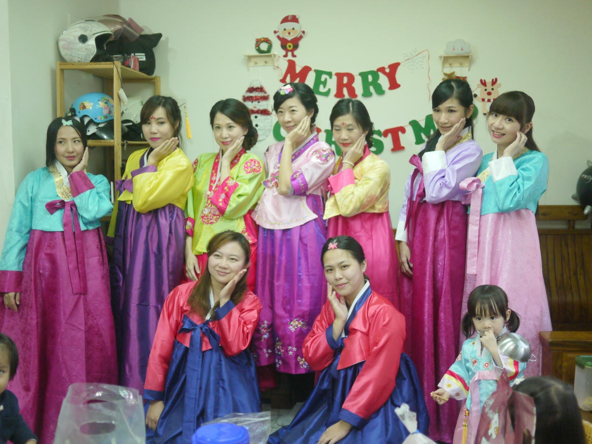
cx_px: 296
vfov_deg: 36.0
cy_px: 222
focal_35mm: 40
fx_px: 684
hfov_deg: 46.8
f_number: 1.7
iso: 500
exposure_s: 1/60
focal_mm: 20
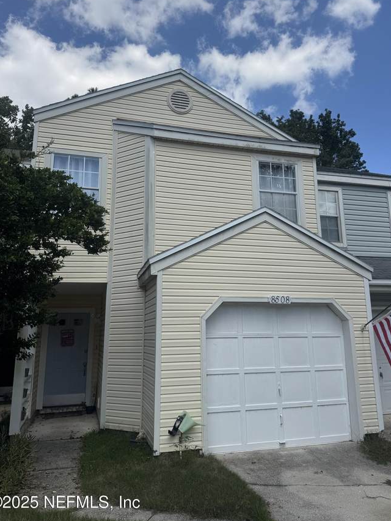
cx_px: 208
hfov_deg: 51.3
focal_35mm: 27
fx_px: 407
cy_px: 236
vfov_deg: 65.2
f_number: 1.78
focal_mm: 6.76
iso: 80
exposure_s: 1/5348
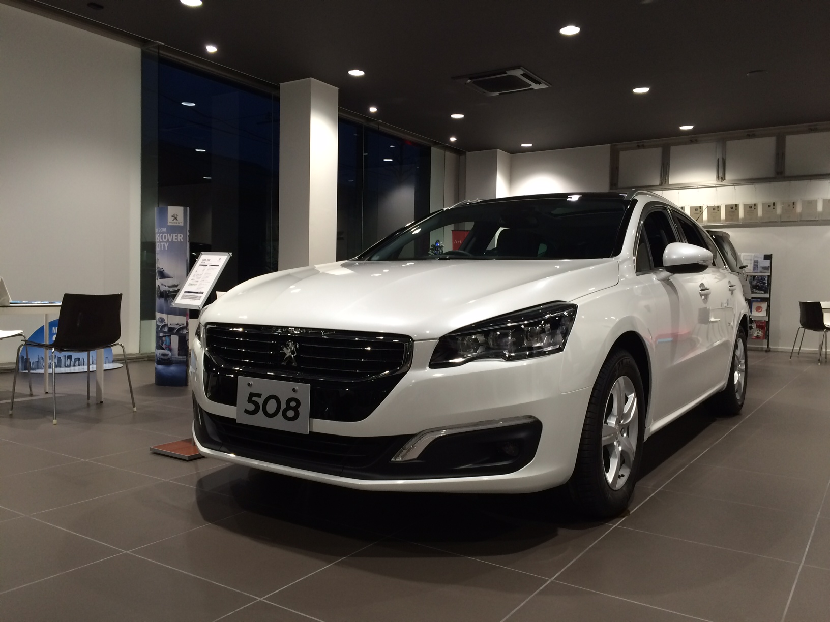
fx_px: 719
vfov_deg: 46.8
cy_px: 311
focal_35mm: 30
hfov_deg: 60.0
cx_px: 415
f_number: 2.2
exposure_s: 1/30
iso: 40
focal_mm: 4.12
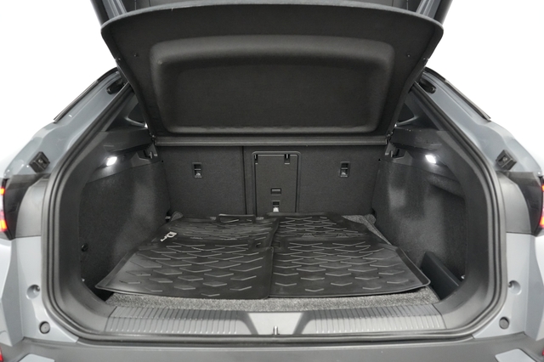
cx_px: 272
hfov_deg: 73.8
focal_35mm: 24
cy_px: 181
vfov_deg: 53.1
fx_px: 362
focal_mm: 24
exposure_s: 1/160
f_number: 2.8
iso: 10000
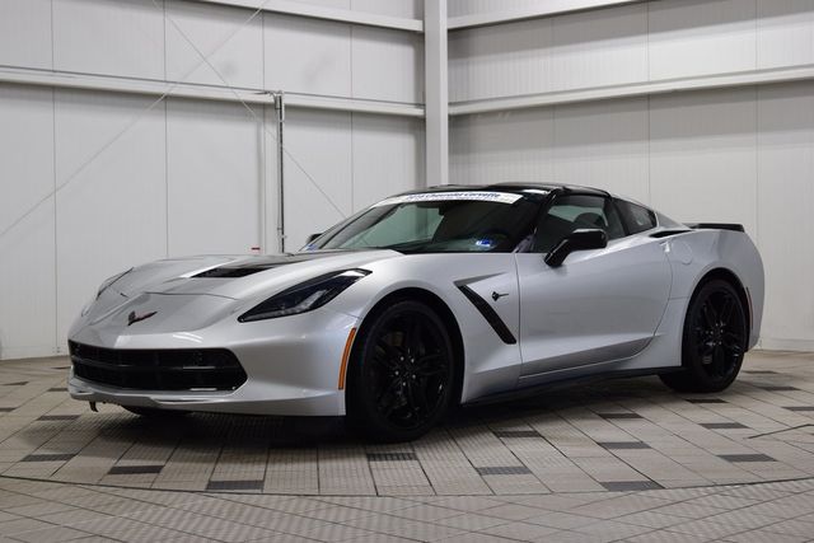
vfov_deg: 21.6
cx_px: 407
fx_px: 1425
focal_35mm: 63
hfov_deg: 31.9
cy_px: 272
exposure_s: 1/25
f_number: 7.1
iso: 400
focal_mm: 42
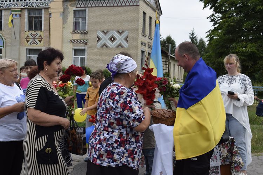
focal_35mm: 51
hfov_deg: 38.9
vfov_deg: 26.5
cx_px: 132
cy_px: 88
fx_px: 373
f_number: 9
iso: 200
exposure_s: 1/320
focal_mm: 34
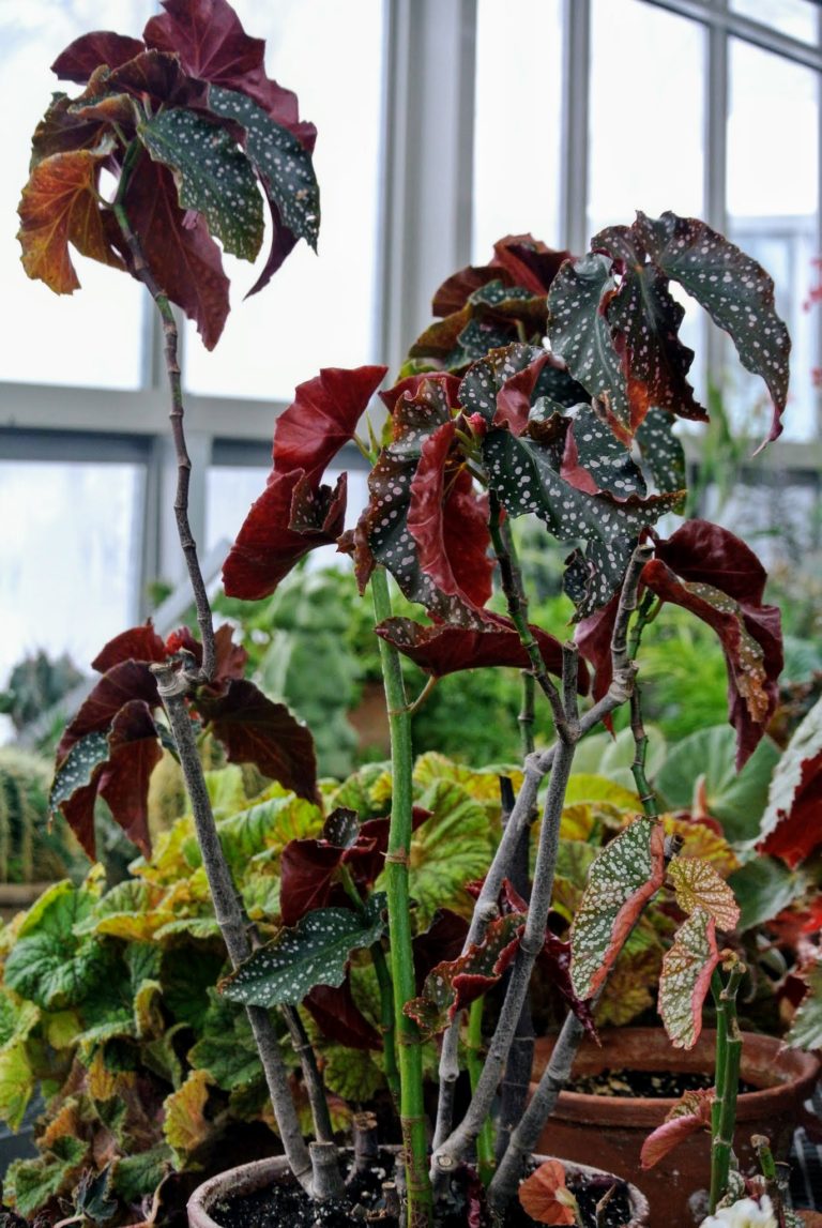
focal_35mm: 81
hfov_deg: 16.9
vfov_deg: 25.0
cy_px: 614
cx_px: 411
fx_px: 2766
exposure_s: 1/40
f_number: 3.8
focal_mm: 30
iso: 400
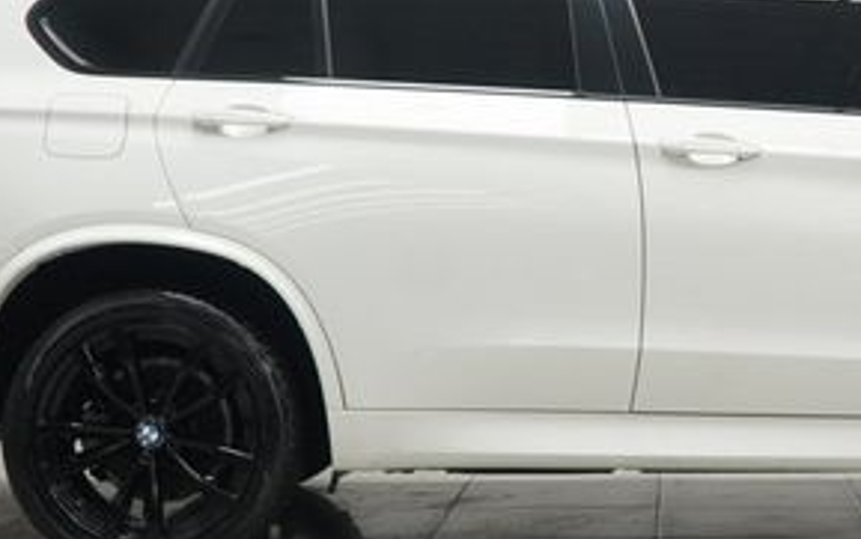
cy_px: 201
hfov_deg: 23.2
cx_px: 700
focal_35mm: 88
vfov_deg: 14.9
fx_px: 2066
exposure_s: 1/60
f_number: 5.6
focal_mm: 26
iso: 800
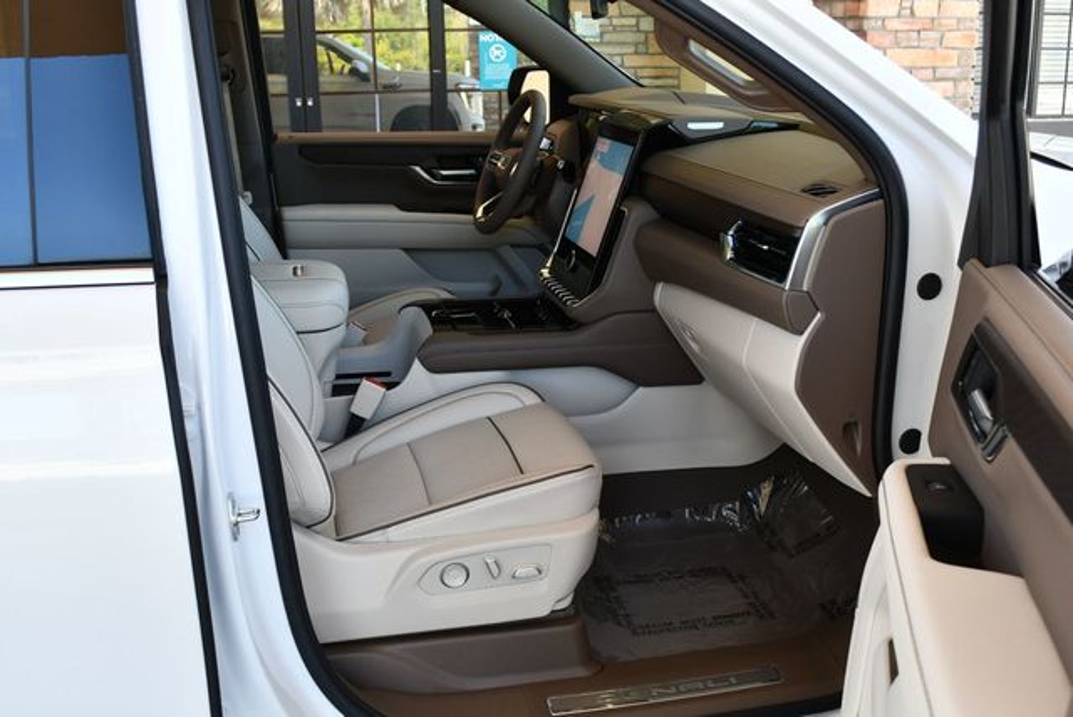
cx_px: 536
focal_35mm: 36
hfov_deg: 53.1
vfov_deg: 36.9
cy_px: 358
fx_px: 1074
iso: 400
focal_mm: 18
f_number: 4.5
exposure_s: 1/250
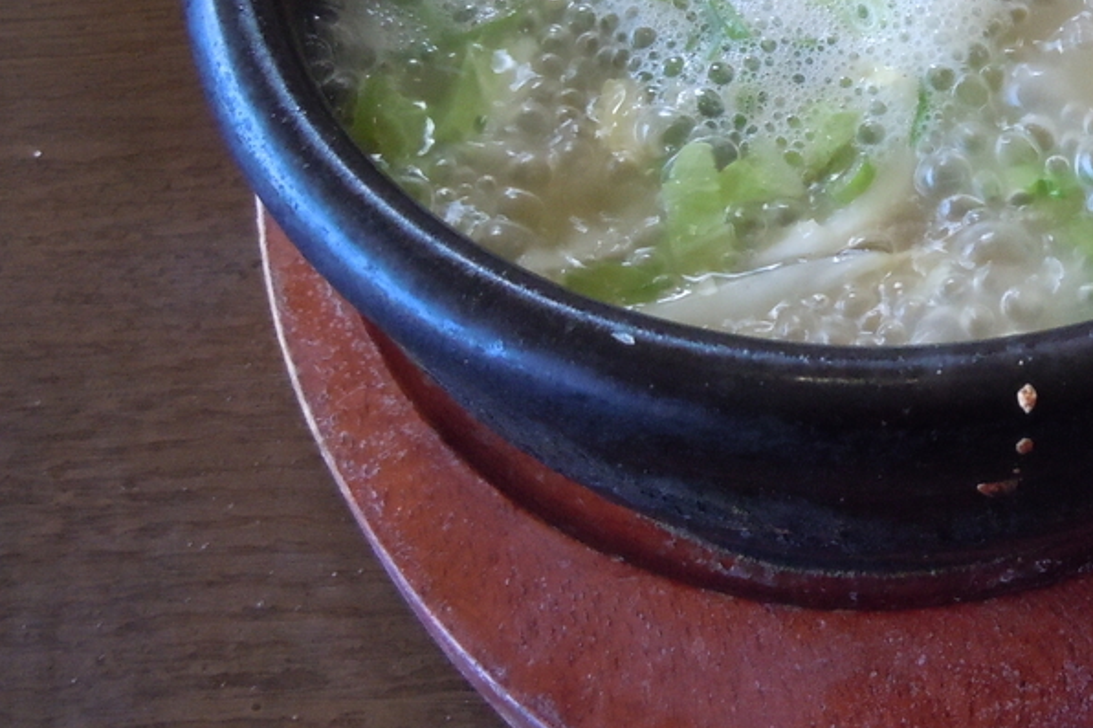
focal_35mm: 59
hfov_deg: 32.7
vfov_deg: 22.6
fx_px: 1791
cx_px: 919
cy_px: 110
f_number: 4
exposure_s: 1/80
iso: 800
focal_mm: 5.9
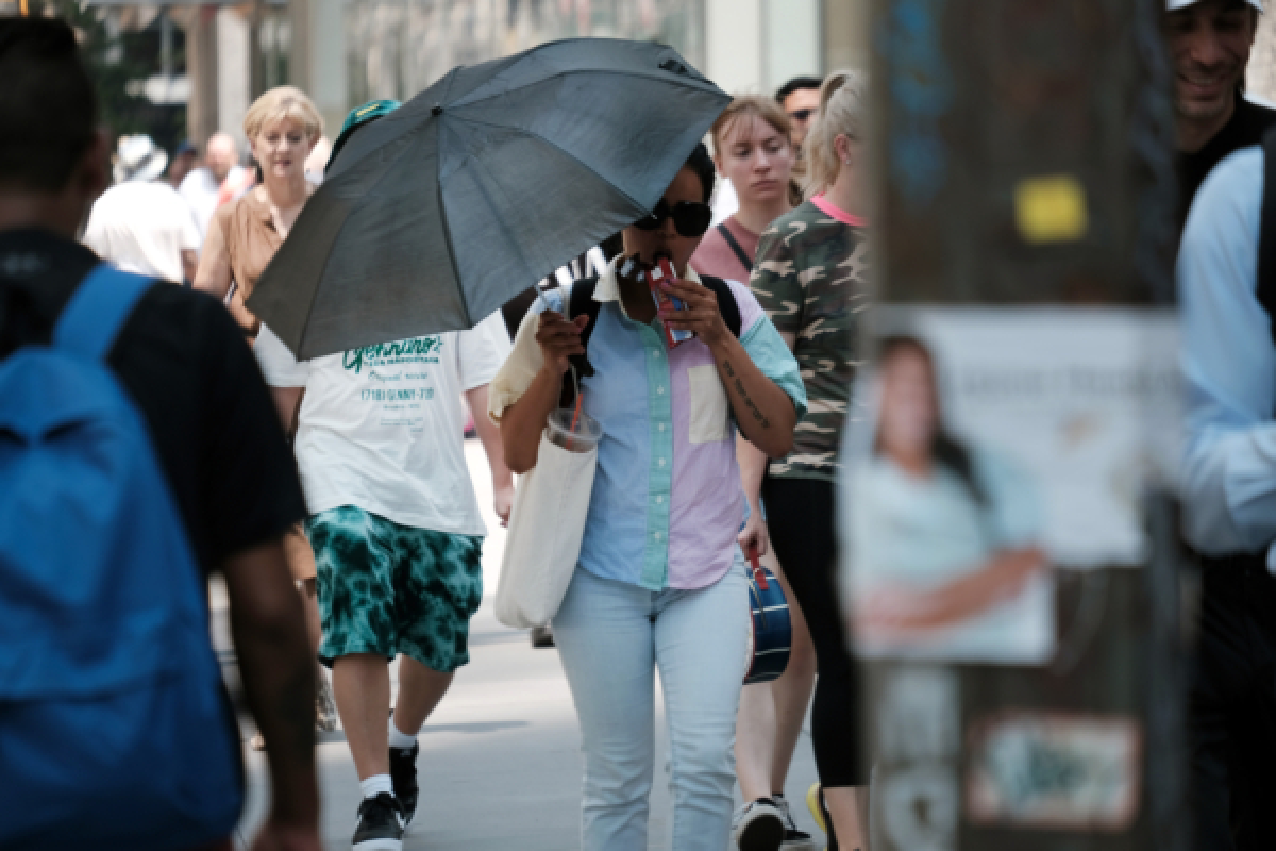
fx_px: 10633
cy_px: 426
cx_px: 638
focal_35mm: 300
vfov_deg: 4.6
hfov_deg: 6.9
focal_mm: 200
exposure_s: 1/200
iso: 160
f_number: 5.6
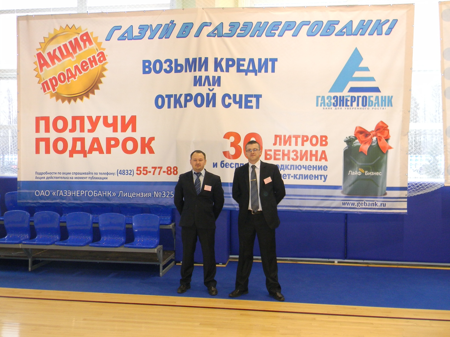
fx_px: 468
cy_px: 168
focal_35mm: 36
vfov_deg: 39.7
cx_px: 225
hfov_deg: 51.4
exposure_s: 1/30
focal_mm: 6.4
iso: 238
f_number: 3.7
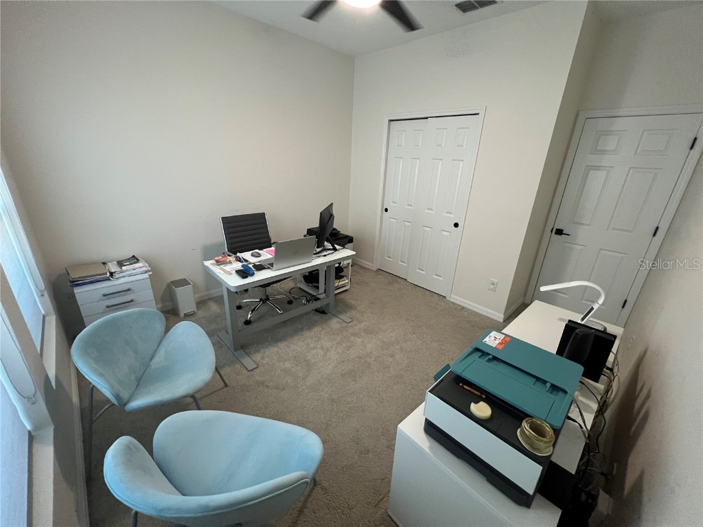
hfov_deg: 106.2
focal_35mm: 13
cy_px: 264
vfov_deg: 89.9
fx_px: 264
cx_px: 352
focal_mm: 1.57
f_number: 1.8
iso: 400
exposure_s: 1/60
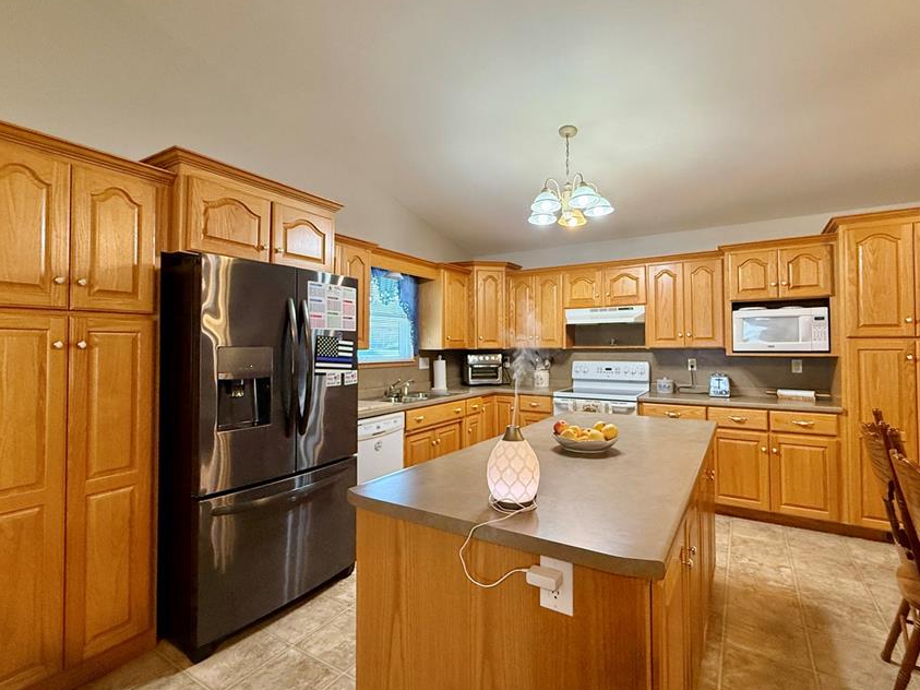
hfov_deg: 91.0
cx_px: 470
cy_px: 336
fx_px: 452
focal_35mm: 17
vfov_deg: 74.7
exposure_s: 1/120
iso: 400
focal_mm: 2.22
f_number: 2.2
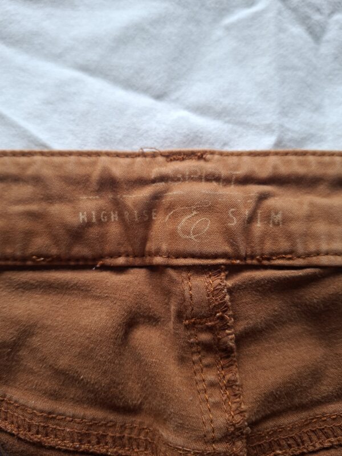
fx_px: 303
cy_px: 228
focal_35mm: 23
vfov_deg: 73.9
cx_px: 171
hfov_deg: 58.9
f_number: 1.8
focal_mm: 5.54
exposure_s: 1/100
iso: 125
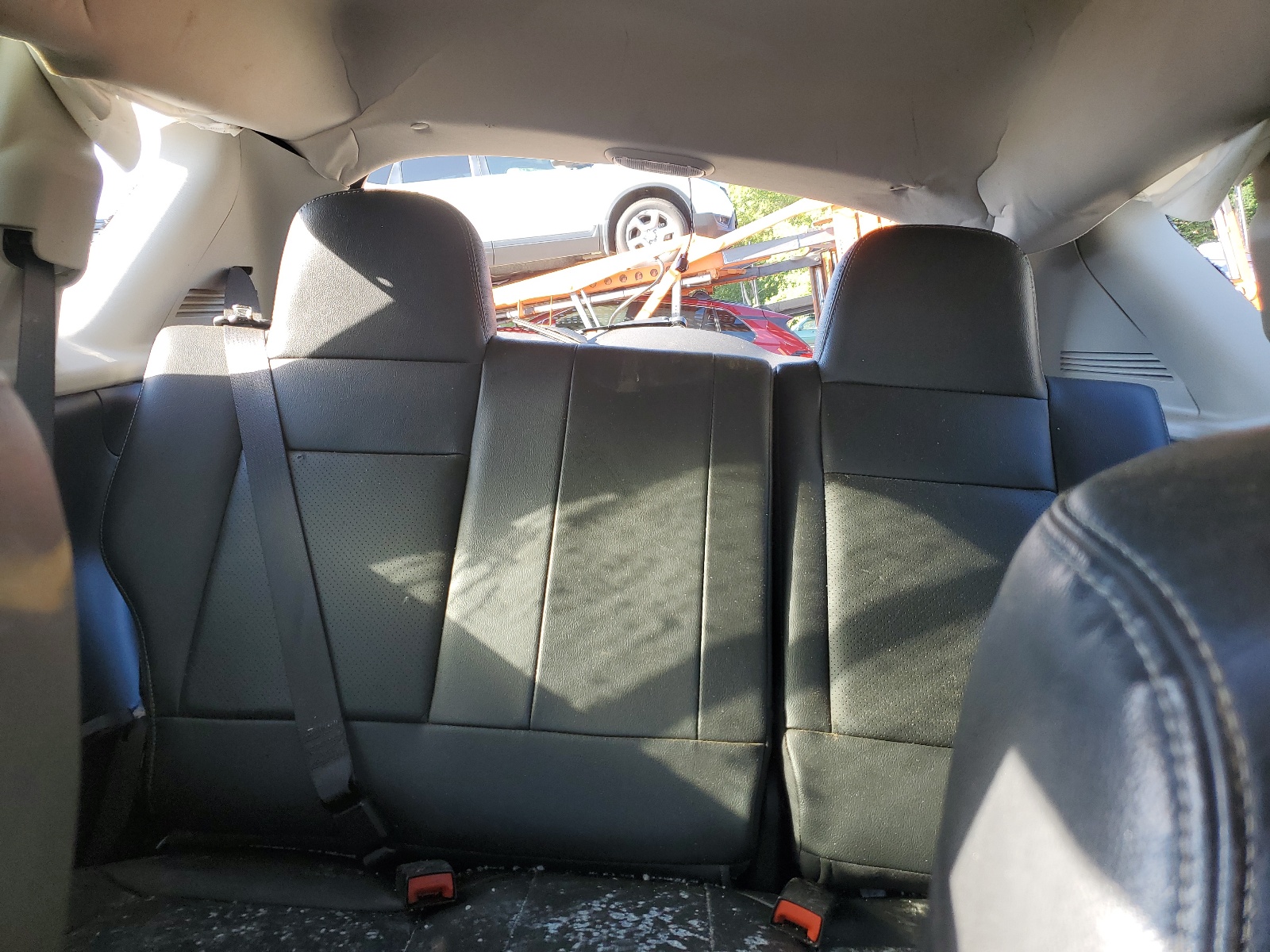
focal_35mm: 26
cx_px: 635
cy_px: 476
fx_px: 954
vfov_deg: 53.1
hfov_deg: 67.3
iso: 50
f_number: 1.5
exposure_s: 1/179
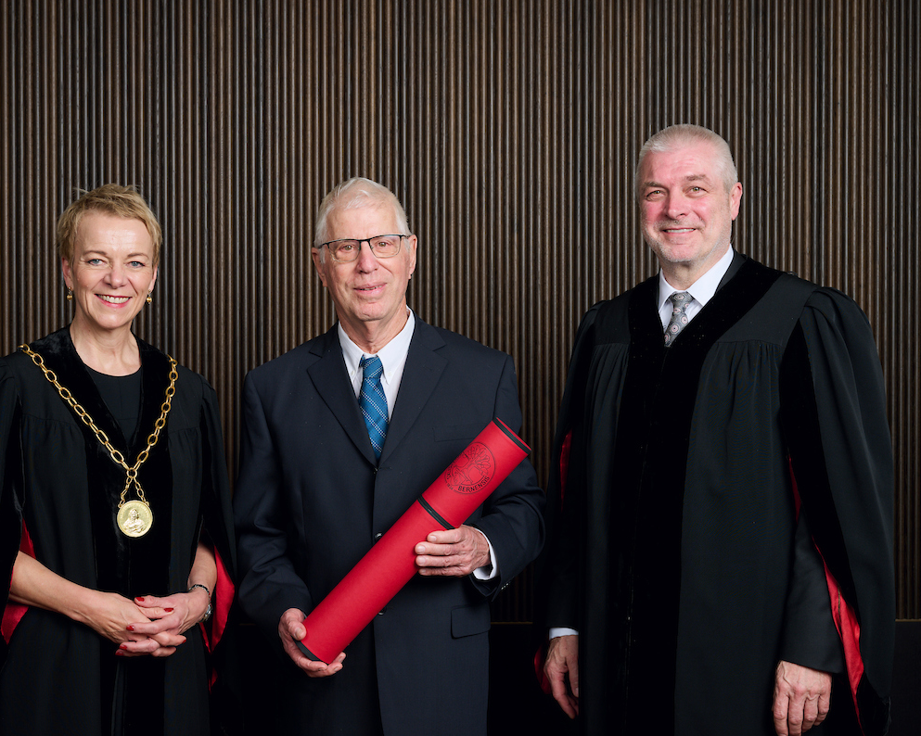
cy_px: 366
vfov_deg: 25.8
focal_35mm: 59
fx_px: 1608
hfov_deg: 31.9
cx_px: 390
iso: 100
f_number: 8
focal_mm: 52
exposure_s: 1/200
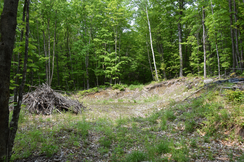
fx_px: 224
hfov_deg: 57.2
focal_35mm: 33
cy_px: 81
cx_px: 122
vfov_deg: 40.0
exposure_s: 1/250
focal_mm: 22
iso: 220
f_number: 8
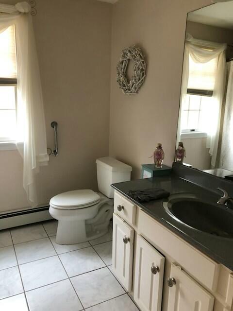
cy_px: 156
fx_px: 251
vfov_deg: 63.4
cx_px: 116
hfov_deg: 49.7
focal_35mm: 28
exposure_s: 1/15
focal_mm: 3.99
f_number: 1.8
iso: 64
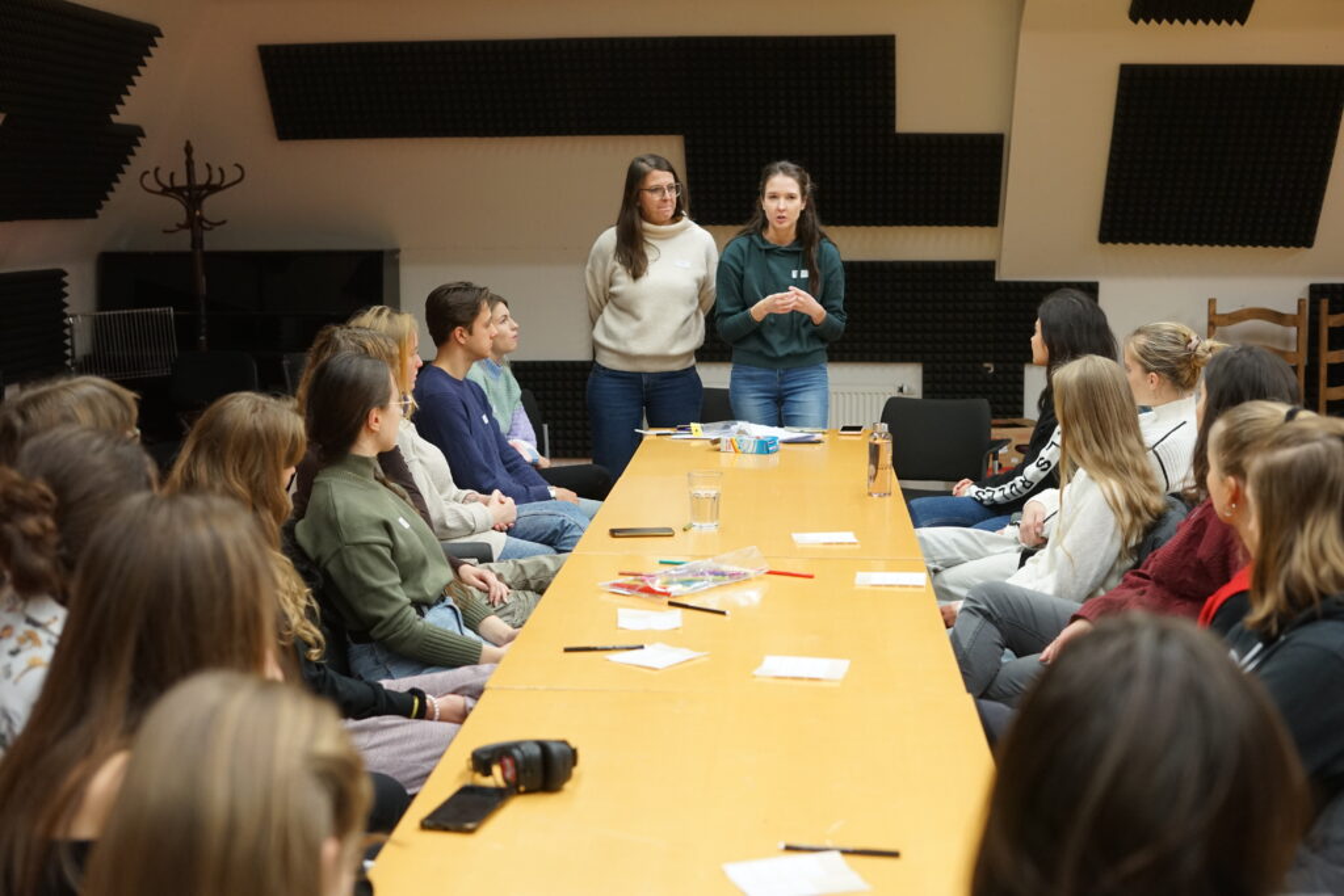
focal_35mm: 50
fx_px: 1867
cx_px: 672
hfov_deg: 39.6
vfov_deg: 27.0
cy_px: 448
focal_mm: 50
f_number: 3.2
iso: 1600
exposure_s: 1/160
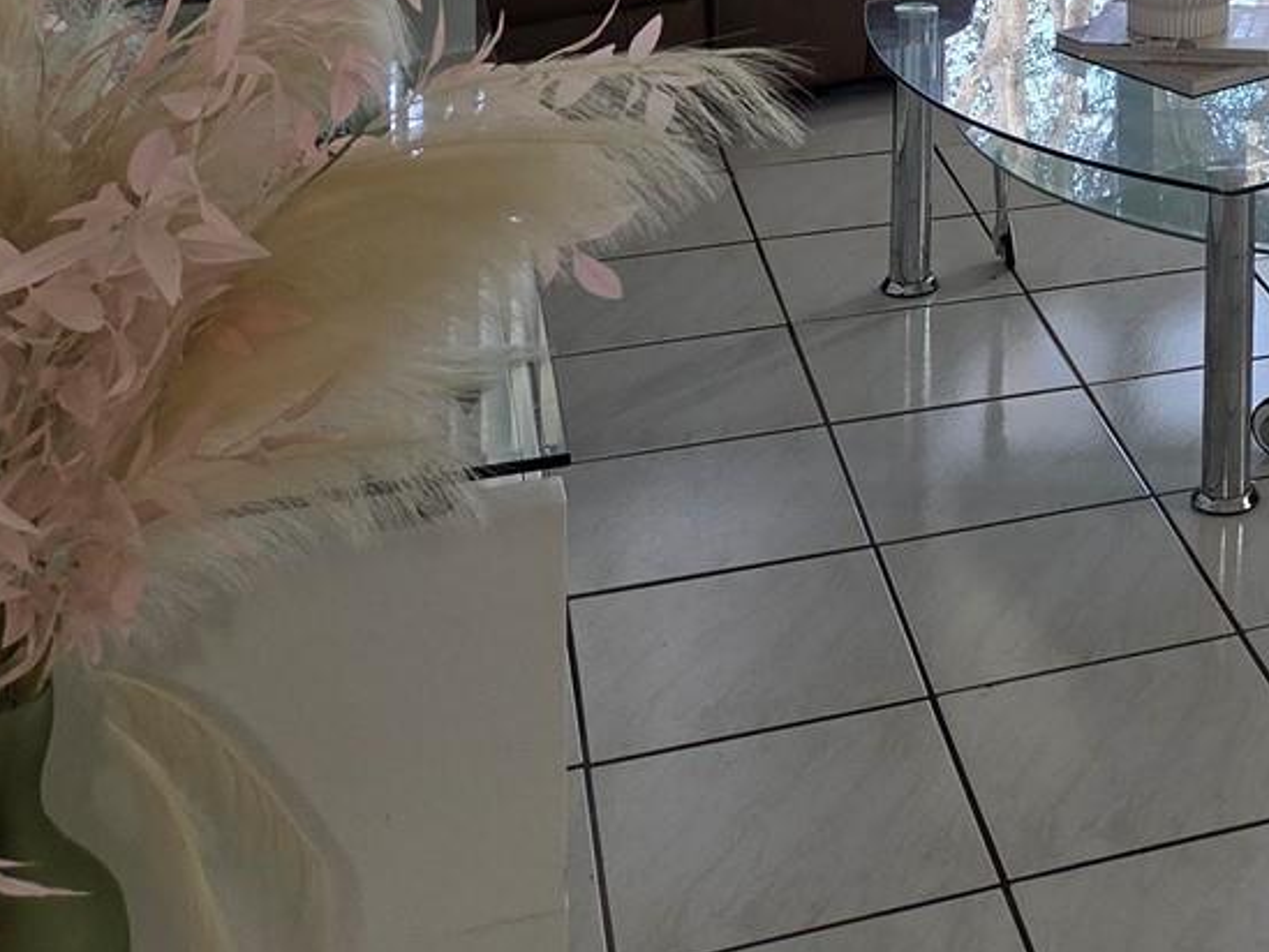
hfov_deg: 25.8
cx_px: 1533
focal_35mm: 67
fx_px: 2457
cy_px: -314
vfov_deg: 20.0
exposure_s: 1/120
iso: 80
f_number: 1.8
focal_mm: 5.4
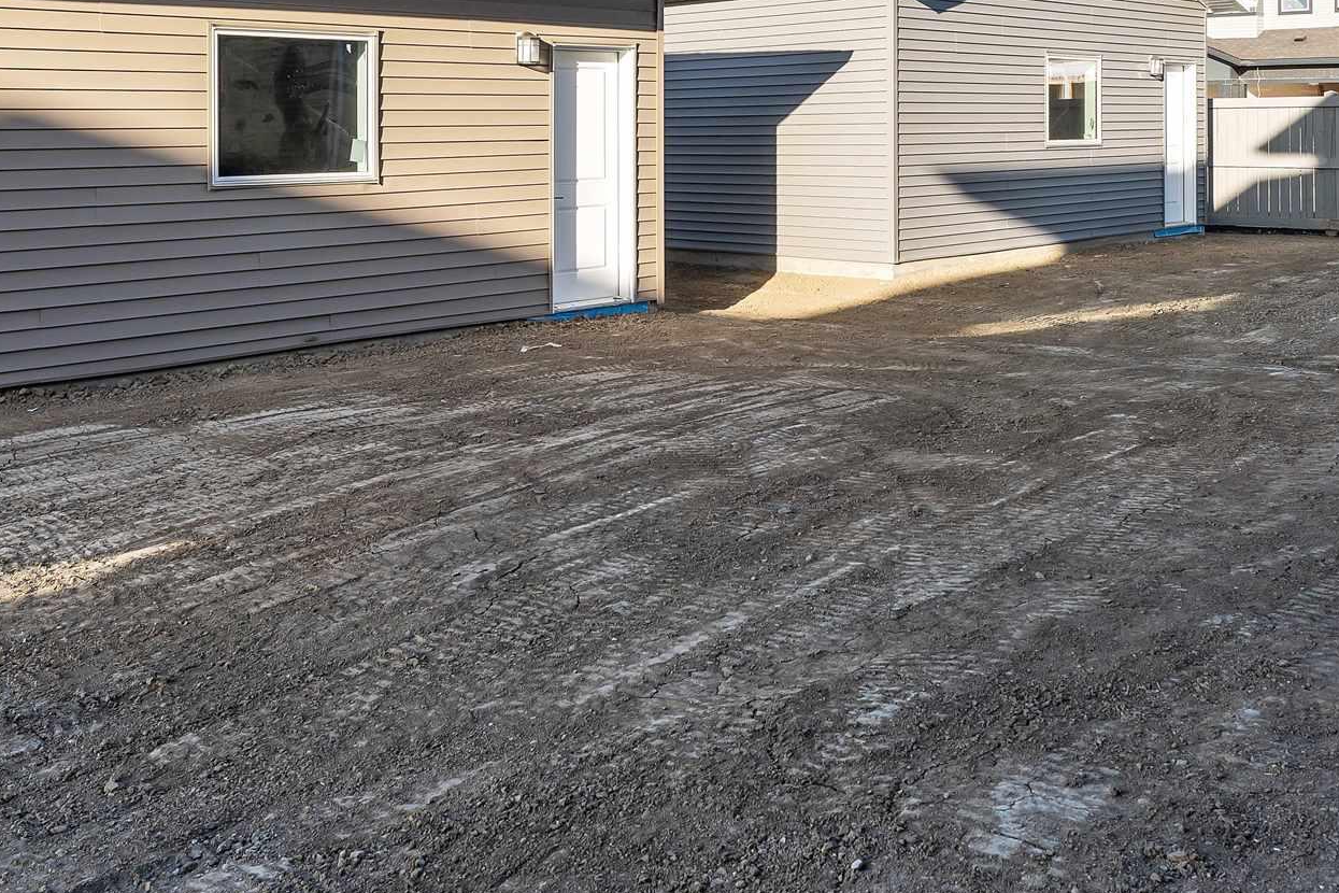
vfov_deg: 33.5
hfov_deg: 50.4
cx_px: 716
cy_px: 132
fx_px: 1422
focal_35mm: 38
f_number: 7.1
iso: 160
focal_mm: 15.5
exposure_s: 1/250
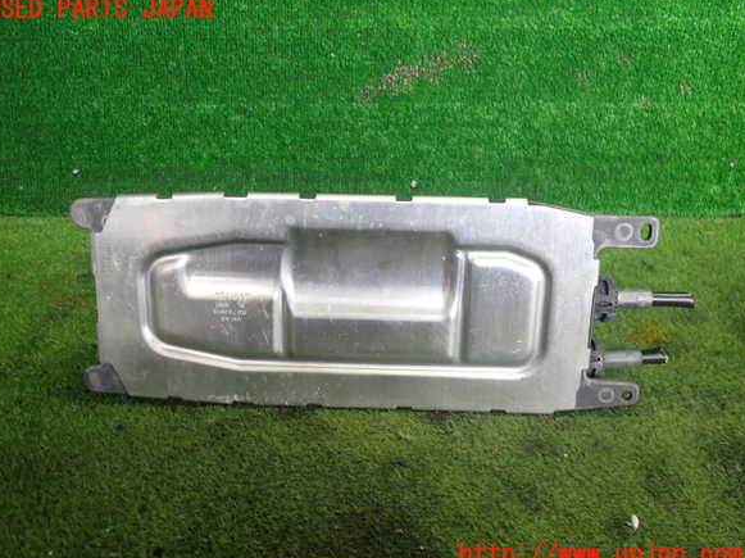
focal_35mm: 31
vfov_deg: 45.4
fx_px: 667
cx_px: 364
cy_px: 282
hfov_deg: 58.4
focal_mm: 5.4
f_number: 2.3
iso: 200
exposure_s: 1/40
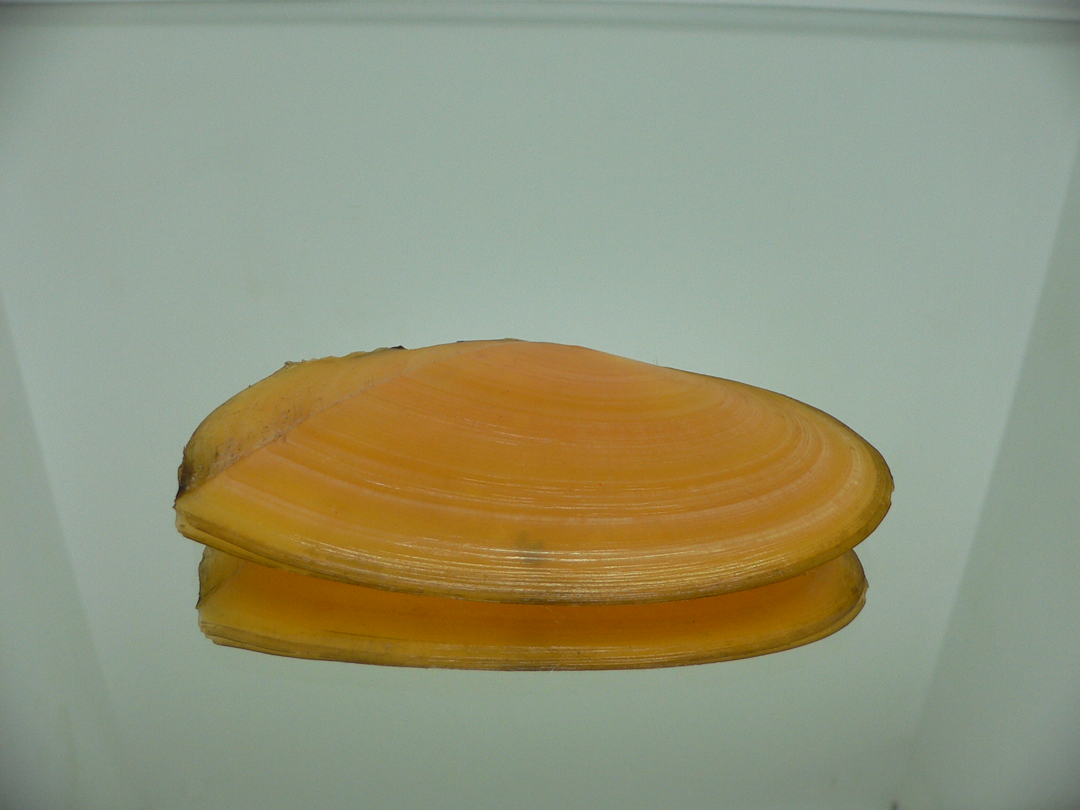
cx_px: 540
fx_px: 1092
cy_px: 405
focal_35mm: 35
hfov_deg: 52.6
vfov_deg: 40.7
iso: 100
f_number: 2.8
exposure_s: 1/60
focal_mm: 4.6
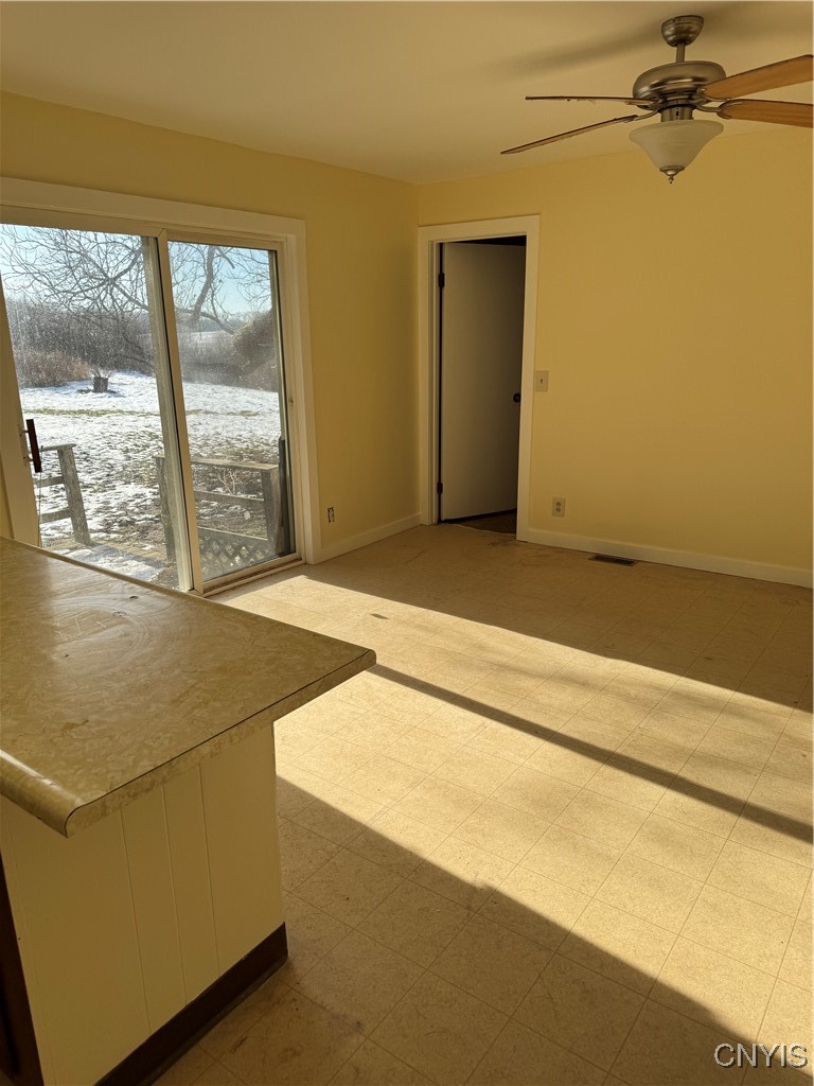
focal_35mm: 24
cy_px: 543
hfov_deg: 56.8
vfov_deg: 71.6
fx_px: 752
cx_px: 407
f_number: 1.78
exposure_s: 1/1767
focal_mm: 6.76
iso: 80
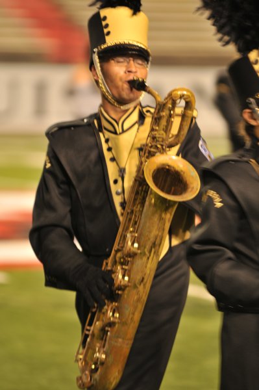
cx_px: 130
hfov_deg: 4.6
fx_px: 3243
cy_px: 195
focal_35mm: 300
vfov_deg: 6.9
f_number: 2.8
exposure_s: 1/60
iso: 400
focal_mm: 200
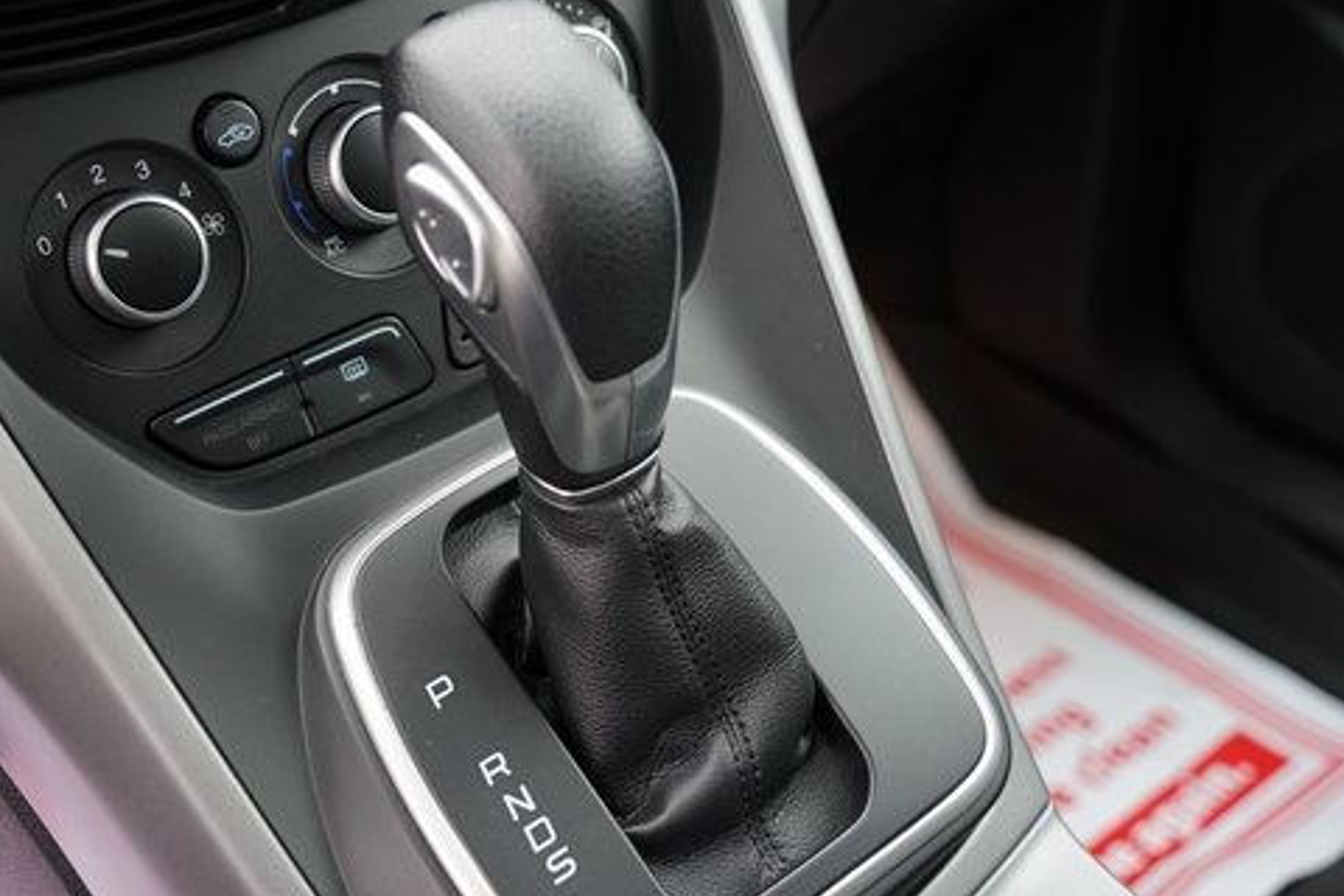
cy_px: 533
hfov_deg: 44.3
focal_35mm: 44
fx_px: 1643
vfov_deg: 30.4
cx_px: 535
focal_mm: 33
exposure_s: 1/60
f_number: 4
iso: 800
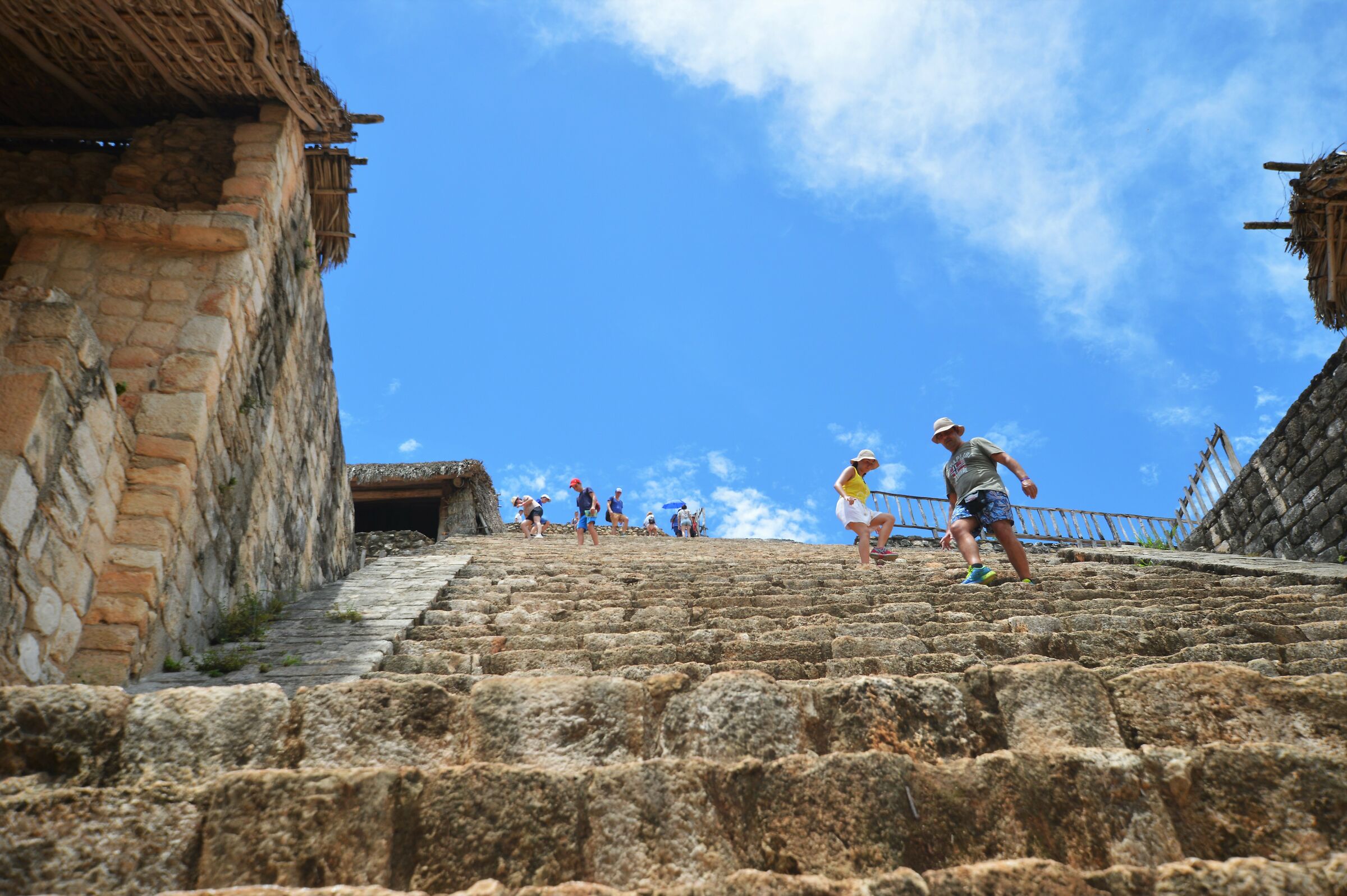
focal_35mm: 30
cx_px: 674
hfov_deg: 62.0
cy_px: 448
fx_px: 1122
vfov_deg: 43.5
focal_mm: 20
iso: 100
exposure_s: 1/250
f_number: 8
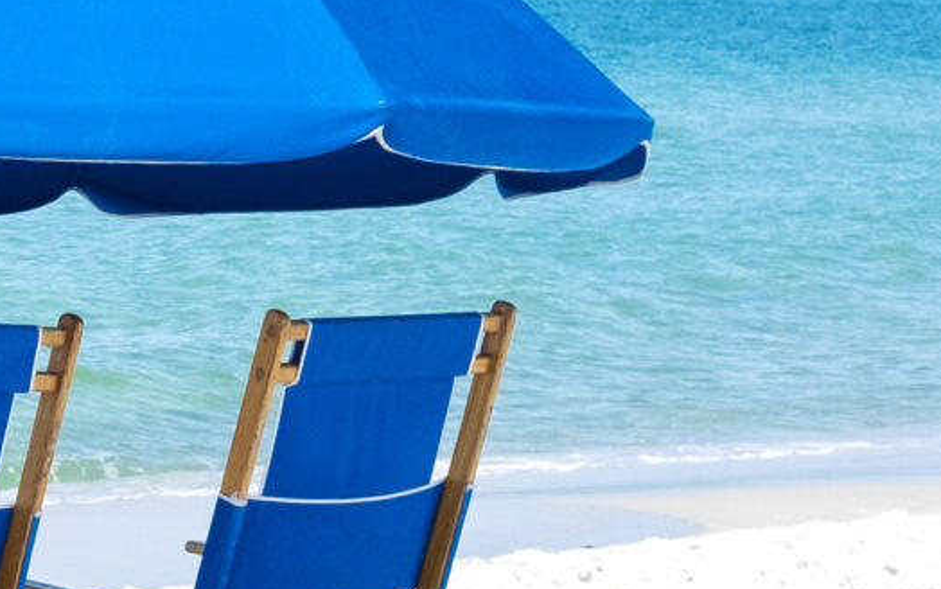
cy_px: -67
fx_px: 5234
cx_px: -986
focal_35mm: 204
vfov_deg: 6.4
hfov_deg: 9.5
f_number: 7.1
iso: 400
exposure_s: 1/1000
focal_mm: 27
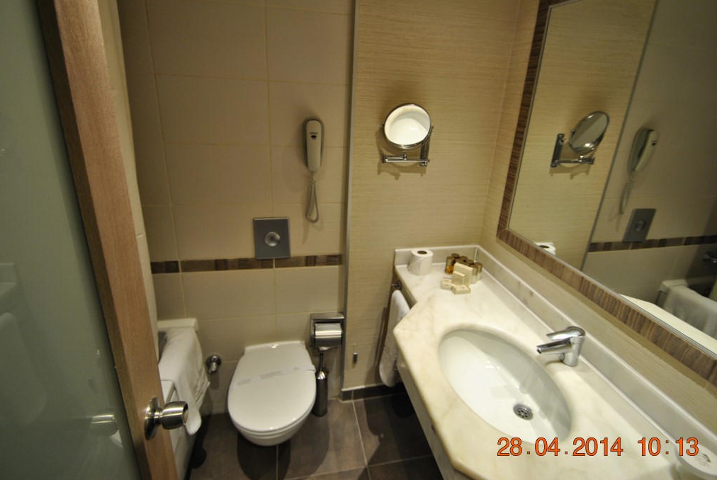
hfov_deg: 93.2
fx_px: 339
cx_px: 369
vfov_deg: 70.4
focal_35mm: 17
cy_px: 216
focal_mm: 10
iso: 200
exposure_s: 1/30
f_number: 3.5
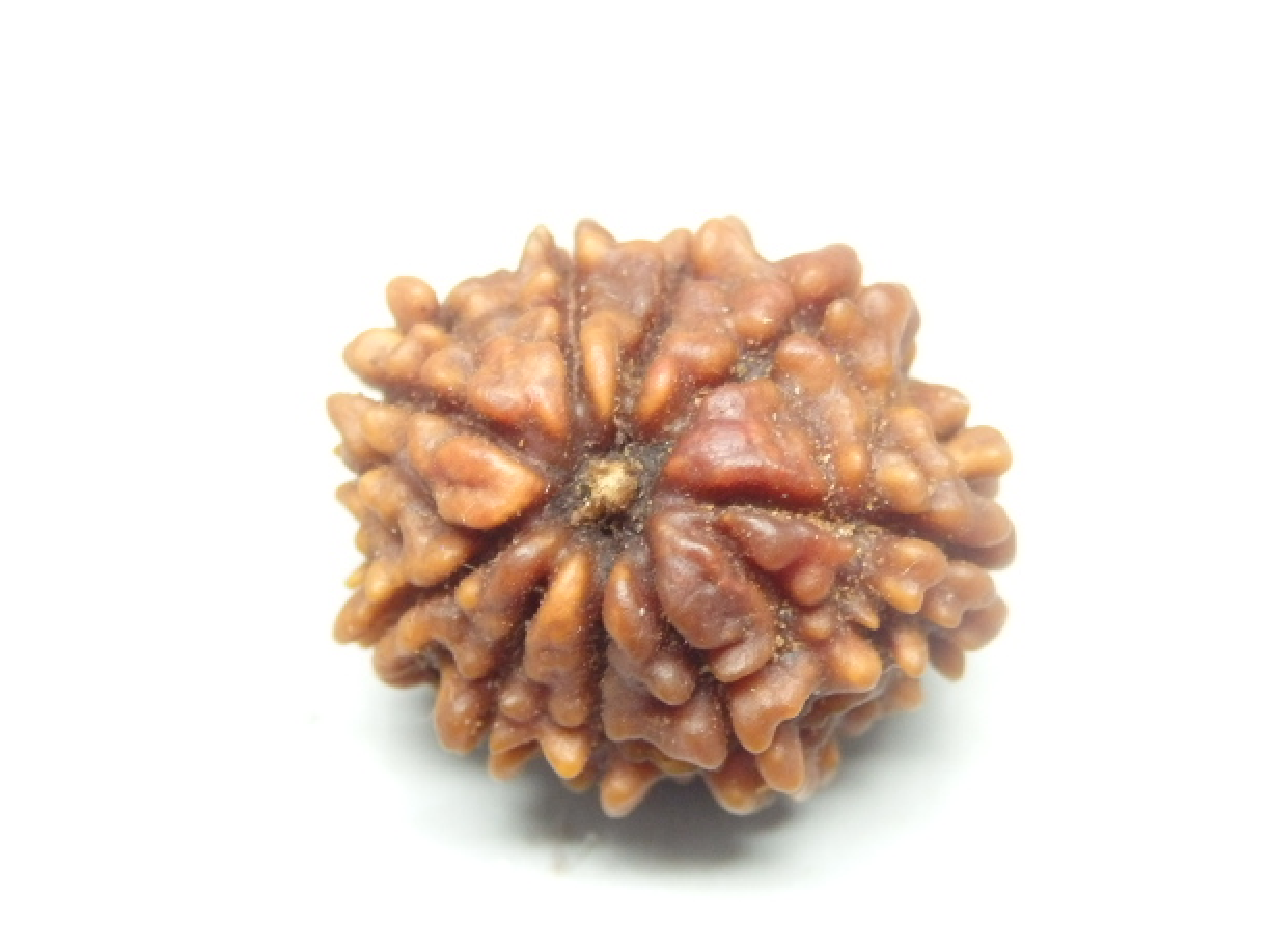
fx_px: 2531
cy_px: 492
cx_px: 627
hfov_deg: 28.2
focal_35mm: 69
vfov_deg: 21.3
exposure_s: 1/80
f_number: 4.4
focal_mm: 11.9
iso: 800
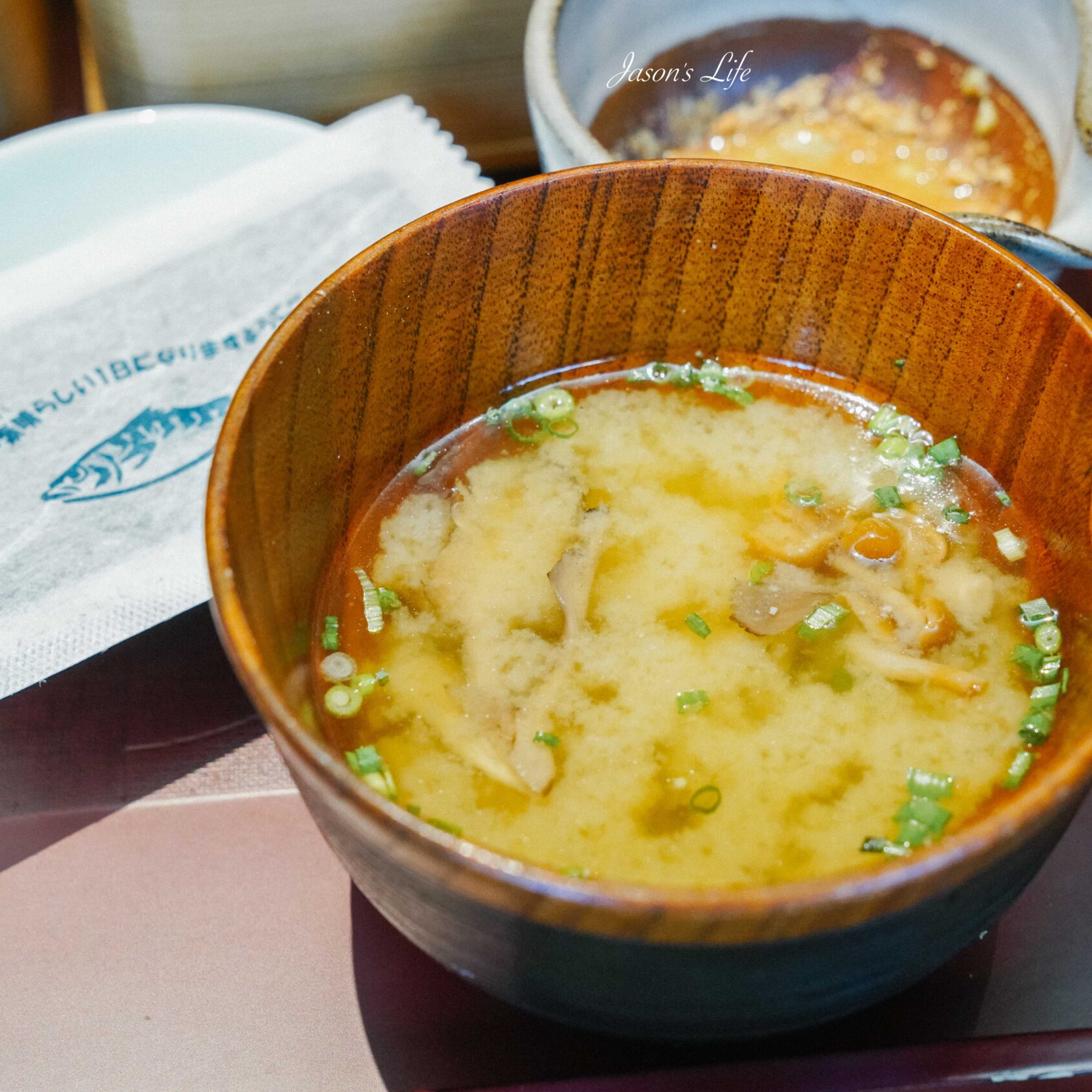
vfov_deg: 23.7
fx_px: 2605
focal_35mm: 73
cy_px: 548
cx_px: 680
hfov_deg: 23.6
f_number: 6.3
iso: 2500
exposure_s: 1/60
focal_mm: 57
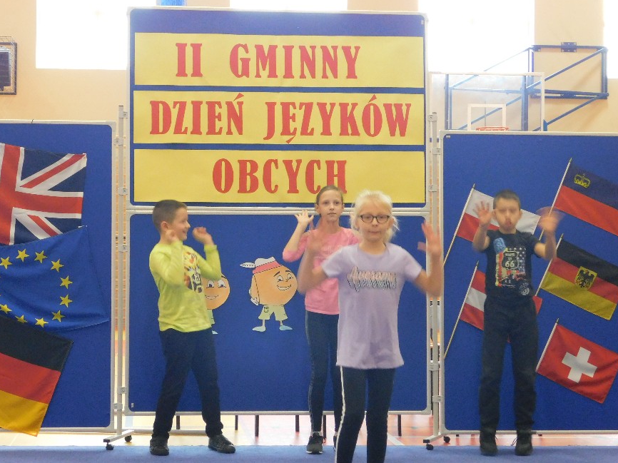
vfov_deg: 17.6
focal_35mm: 84
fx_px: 1499
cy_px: 232
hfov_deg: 23.3
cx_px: 256
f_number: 4.3
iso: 800
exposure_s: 1/25
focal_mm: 12.6
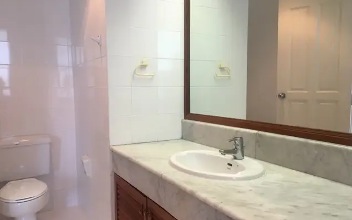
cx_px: 177
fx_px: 297
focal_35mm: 31
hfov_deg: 61.2
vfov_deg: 40.6
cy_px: 121
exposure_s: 1/33
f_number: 2.2
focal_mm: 4.15
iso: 64
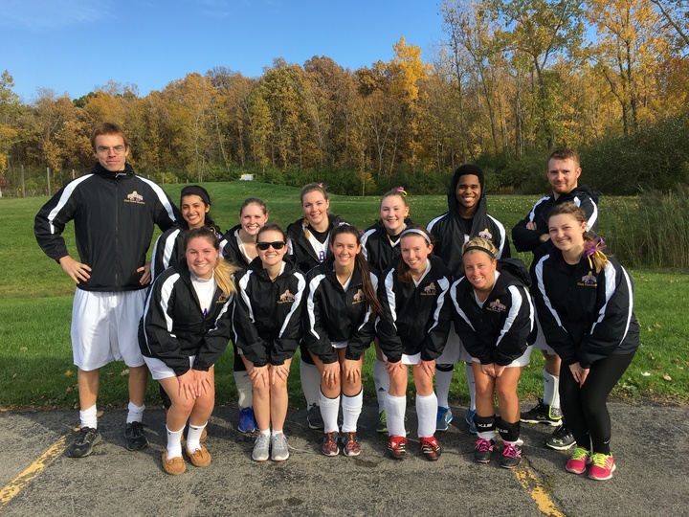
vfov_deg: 48.2
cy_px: 258
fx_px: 577
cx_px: 344
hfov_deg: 61.7
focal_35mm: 29
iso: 25
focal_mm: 4.15
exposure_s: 1/718
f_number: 2.2
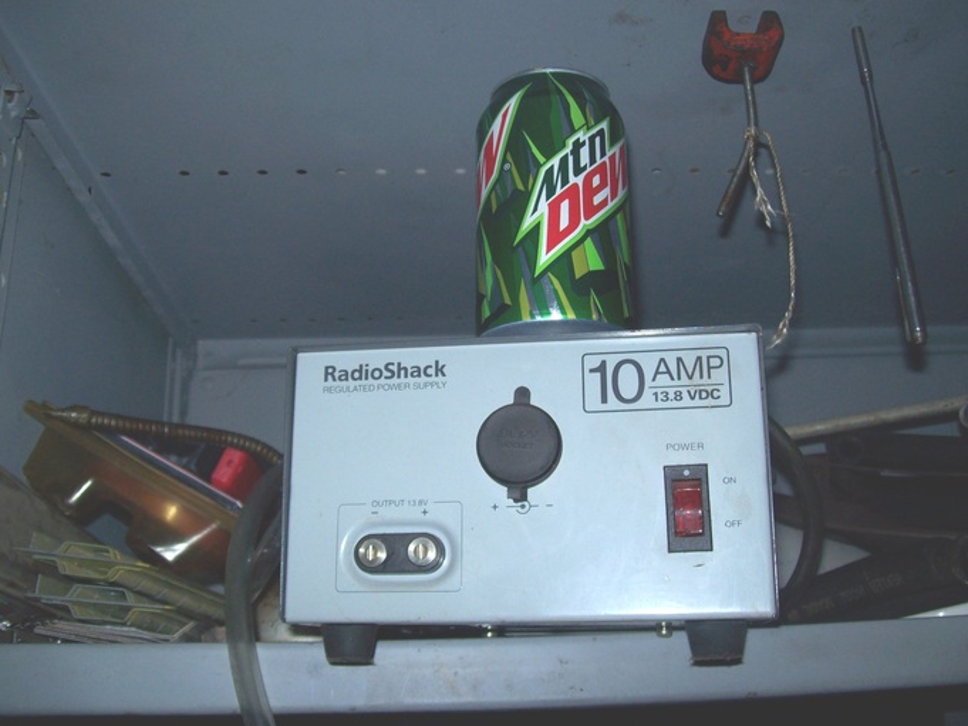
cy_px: 356
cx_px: 488
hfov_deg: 50.1
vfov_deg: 38.7
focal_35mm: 37
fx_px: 1035
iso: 80
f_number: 2.7
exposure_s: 1/64
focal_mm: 6
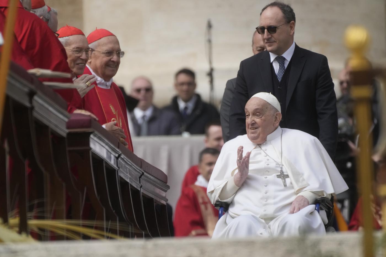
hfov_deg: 2.6
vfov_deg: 1.7
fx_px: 8576
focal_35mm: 800
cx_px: 193
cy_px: 128
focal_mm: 800
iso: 3200
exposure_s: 1/4000
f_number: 11
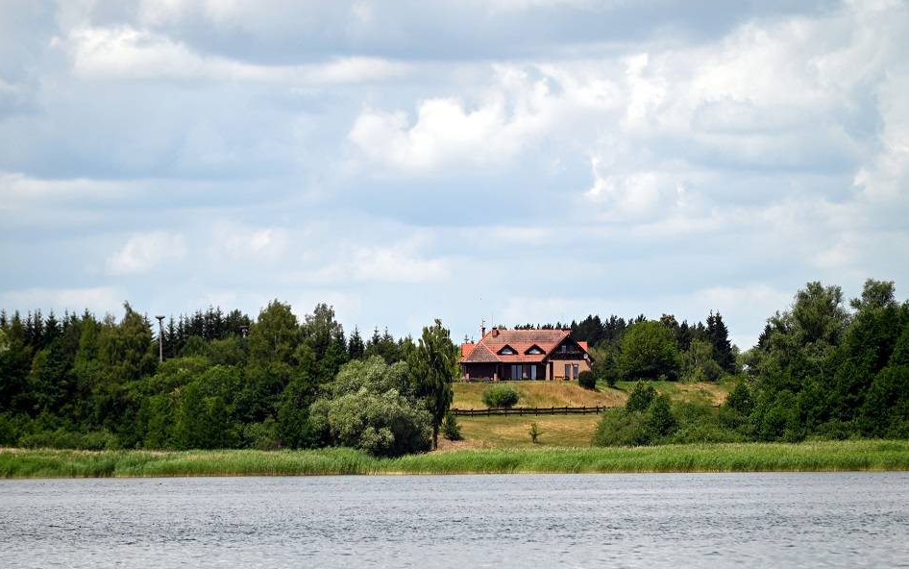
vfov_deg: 4.3
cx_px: 454
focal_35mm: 307
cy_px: 297
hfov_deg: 6.8
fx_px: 7608
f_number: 5.6
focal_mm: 300
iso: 125
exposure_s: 1/1000
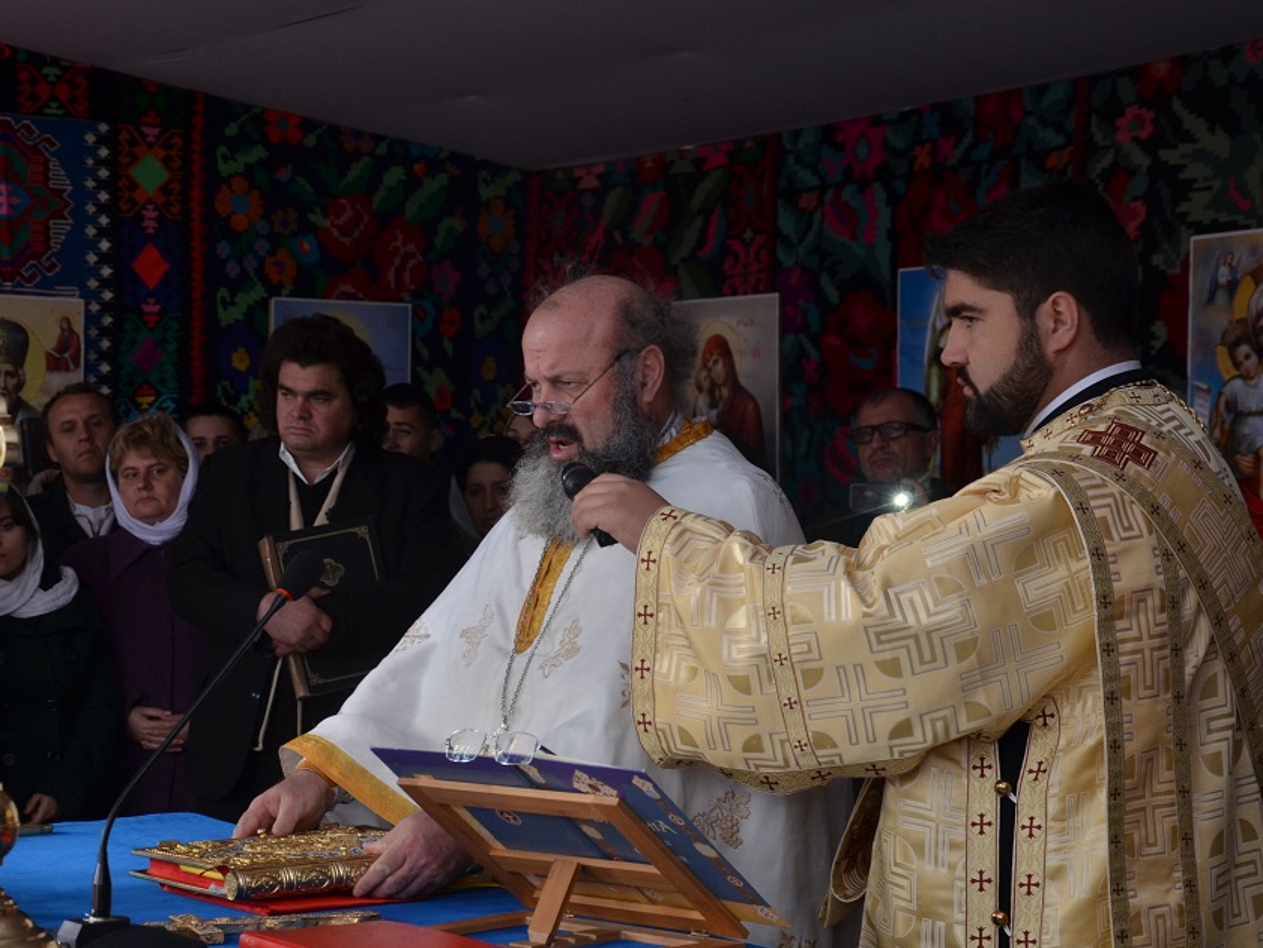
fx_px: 2846
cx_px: 452
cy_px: 590
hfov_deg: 24.9
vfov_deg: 18.9
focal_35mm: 78
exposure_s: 1/160
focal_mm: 38
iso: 500
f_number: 4.5
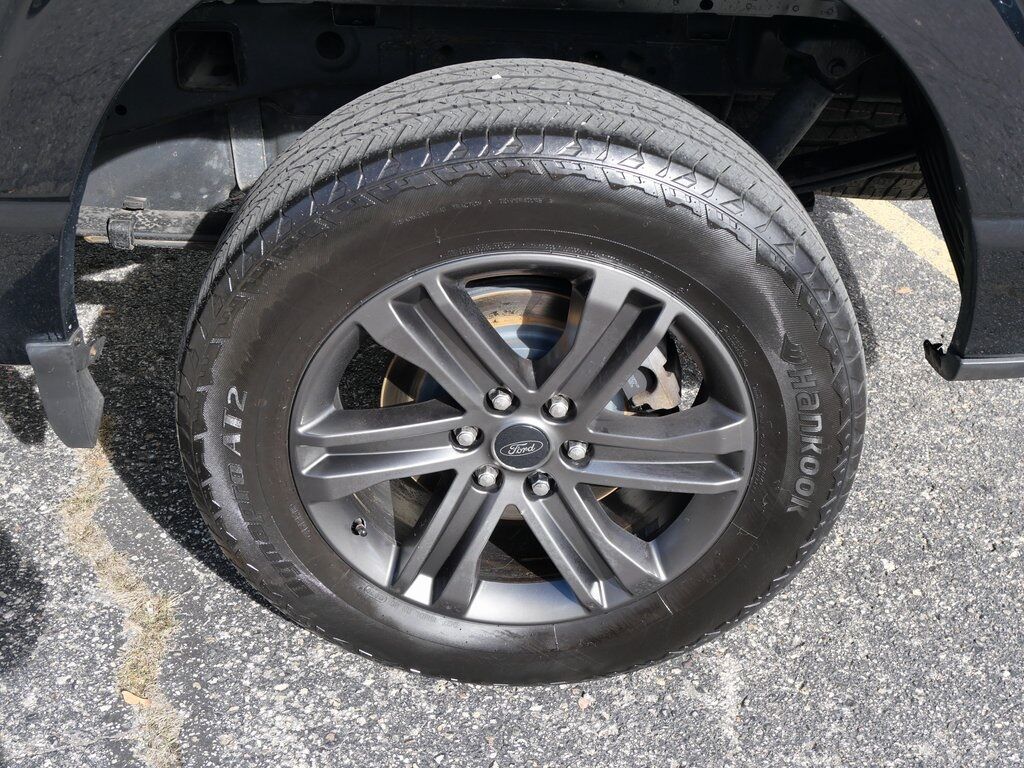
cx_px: 512
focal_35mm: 40
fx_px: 1183
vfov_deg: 36.0
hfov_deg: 46.8
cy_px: 384
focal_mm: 20
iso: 200
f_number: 6.3
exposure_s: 1/200
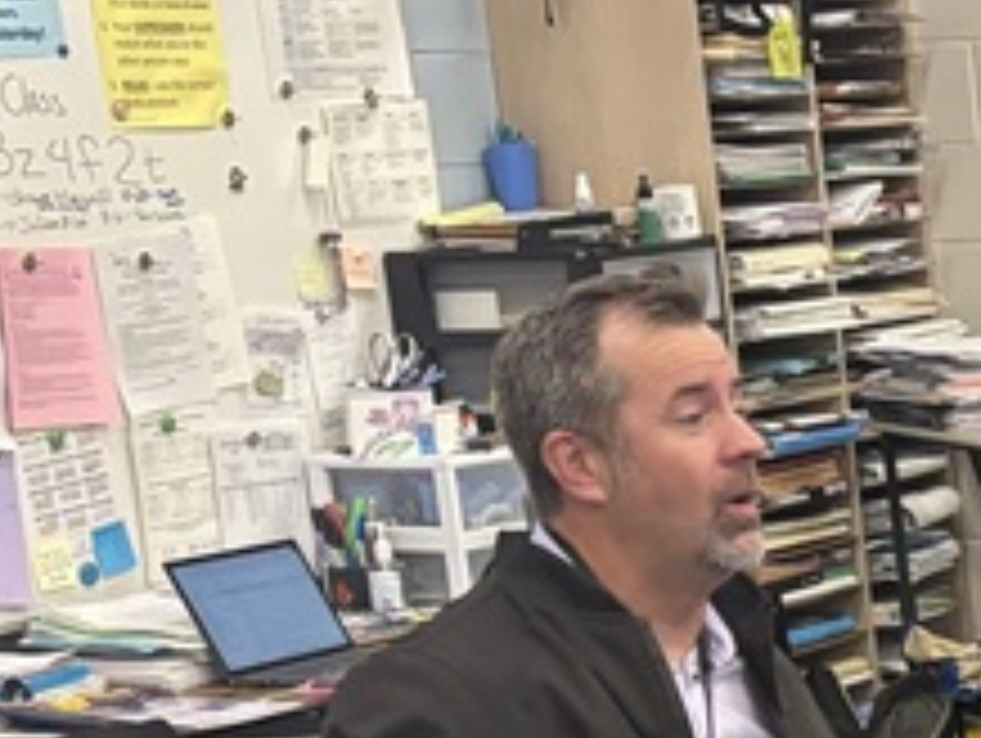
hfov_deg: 14.1
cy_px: 1017
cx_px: 1832
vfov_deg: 11.8
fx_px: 3461
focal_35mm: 122
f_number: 1.6
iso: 250
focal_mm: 5.96
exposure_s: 1/60
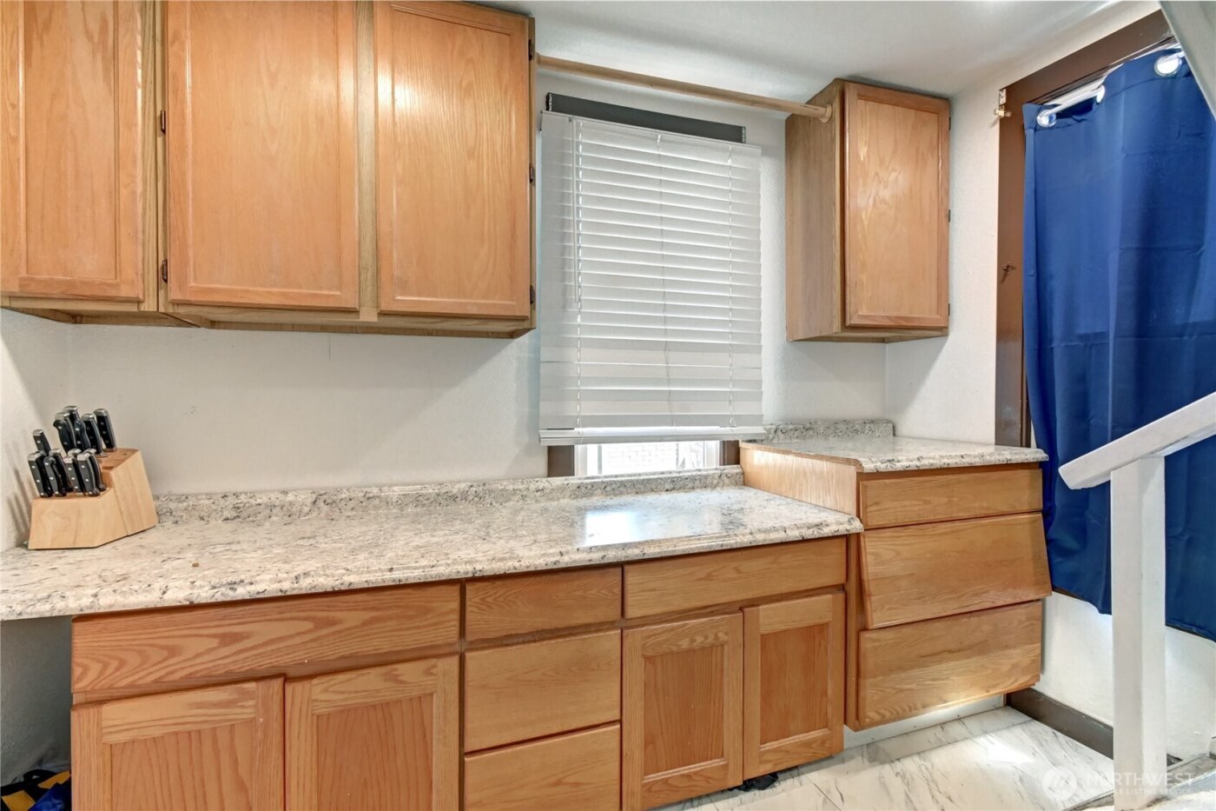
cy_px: 406
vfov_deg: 77.3
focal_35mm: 15
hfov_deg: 100.4
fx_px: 507
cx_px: 608
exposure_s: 1/6
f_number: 11
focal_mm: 10
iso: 3200
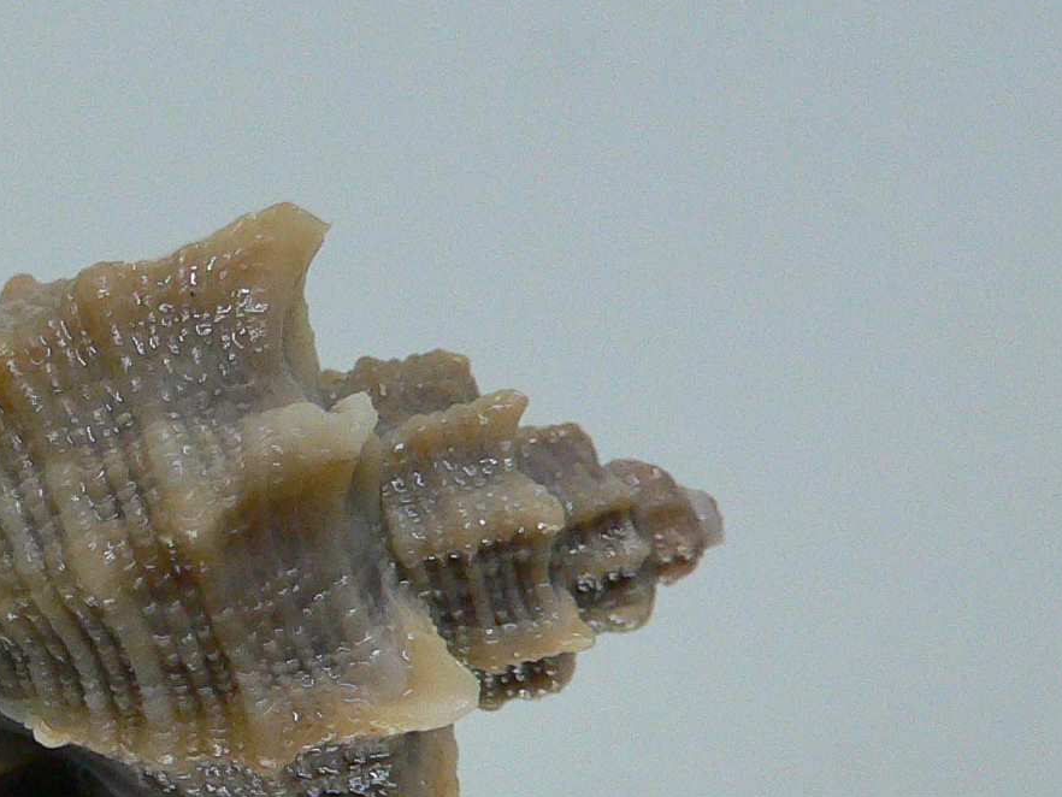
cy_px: 727
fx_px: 2455
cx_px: -6
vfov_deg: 18.1
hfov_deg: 23.4
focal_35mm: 80
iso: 200
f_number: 2.8
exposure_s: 1/50
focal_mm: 4.6
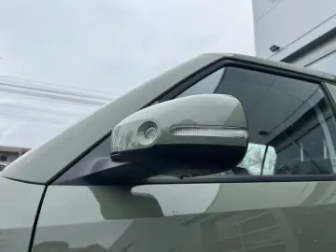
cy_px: 126
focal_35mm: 26
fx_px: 252
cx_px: 168
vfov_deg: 53.1
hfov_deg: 67.3
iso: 50
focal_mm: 5.7
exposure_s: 1/1224
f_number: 1.5
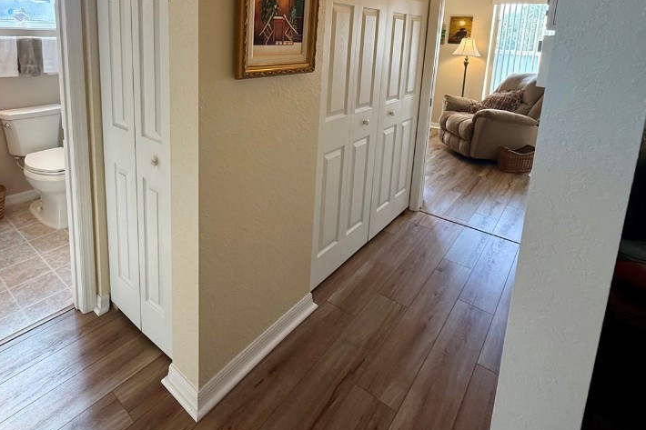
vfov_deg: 55.8
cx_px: 267
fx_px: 377
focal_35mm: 21
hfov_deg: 80.5
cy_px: 94
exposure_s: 1/120
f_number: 2.2
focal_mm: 2.22
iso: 200
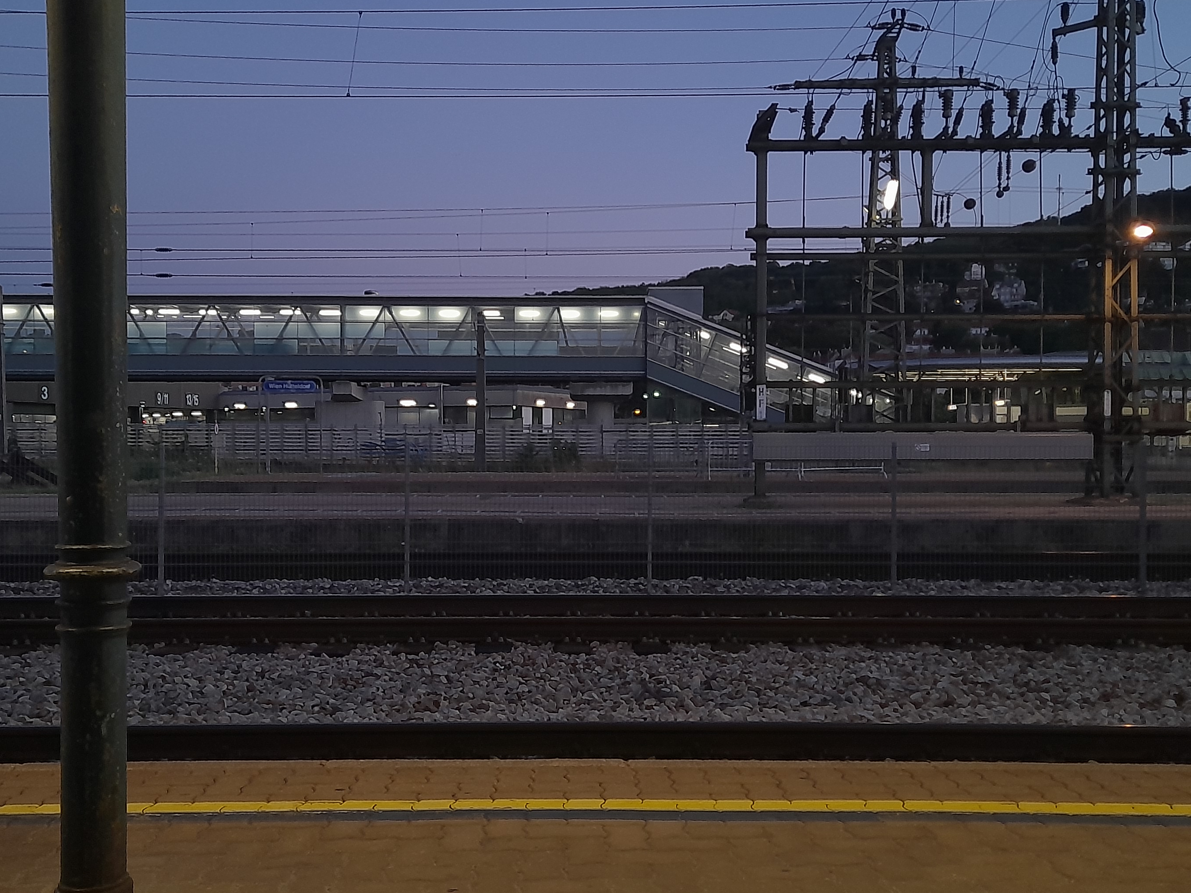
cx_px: 556
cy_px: 432
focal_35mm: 37
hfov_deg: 50.1
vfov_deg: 38.7
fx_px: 1273
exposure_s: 1/60
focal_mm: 4.6
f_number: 2
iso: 160
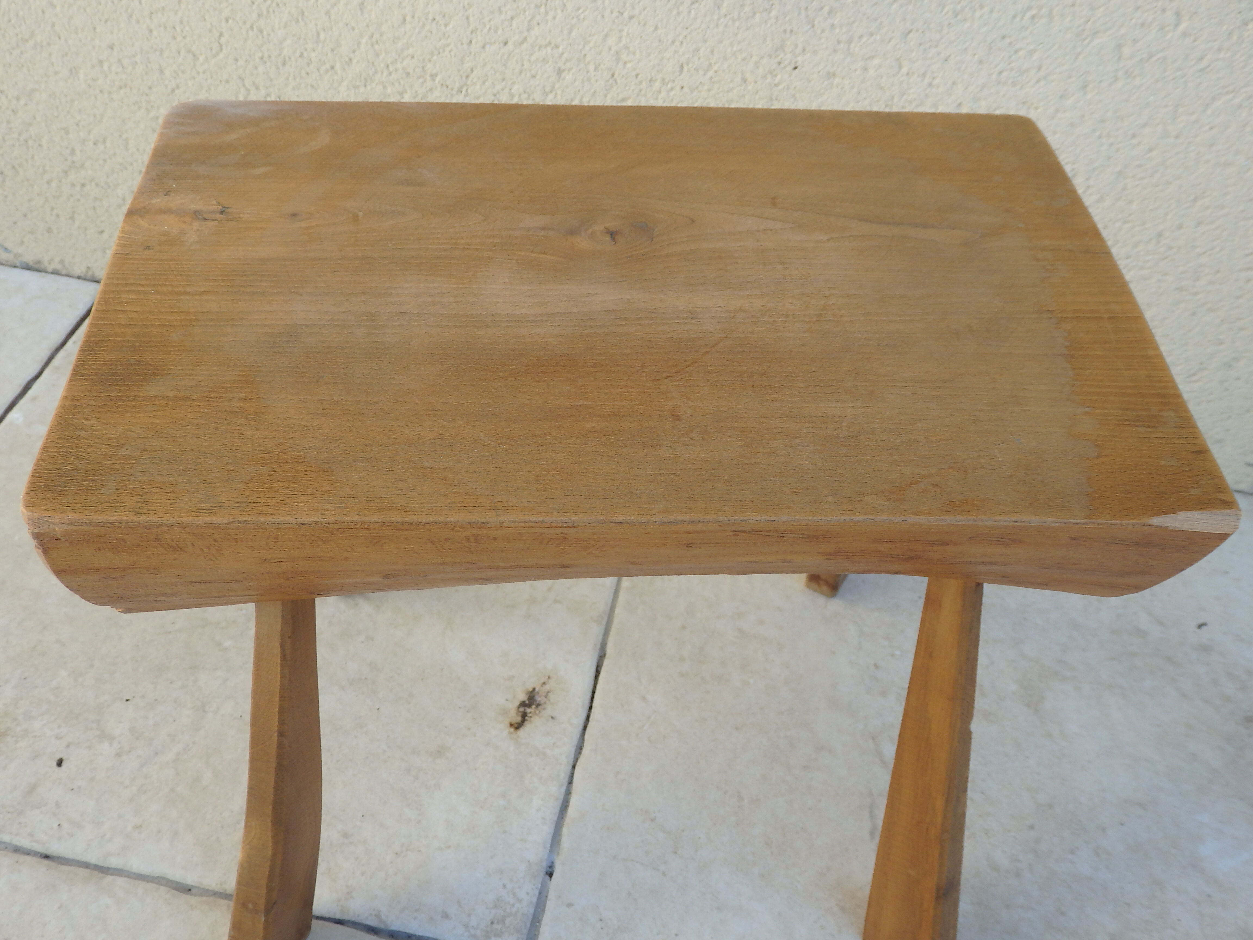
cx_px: 626
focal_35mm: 30
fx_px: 1086
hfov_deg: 60.0
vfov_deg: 46.8
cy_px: 470
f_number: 3.3
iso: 125
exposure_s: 1/250
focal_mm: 5.5
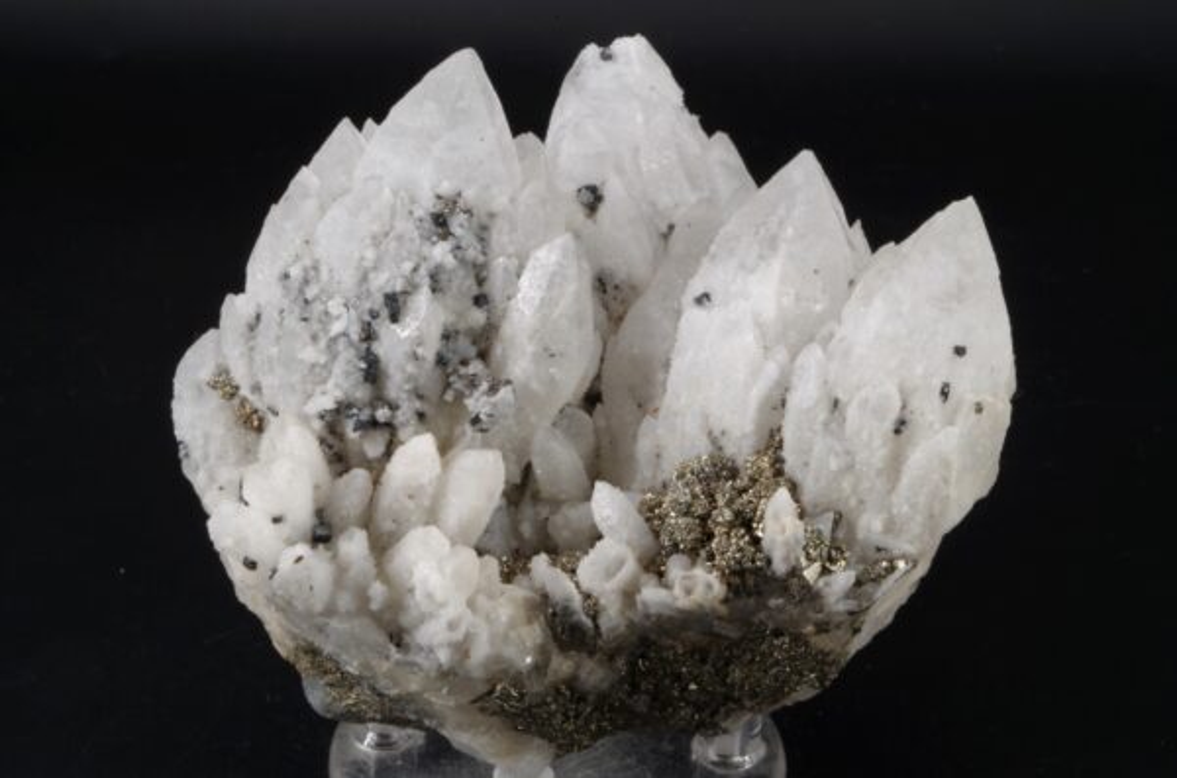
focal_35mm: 60
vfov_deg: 22.5
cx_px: 588
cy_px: 389
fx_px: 1957
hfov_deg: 33.5
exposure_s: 1/1.67
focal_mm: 40
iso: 100
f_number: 5.6
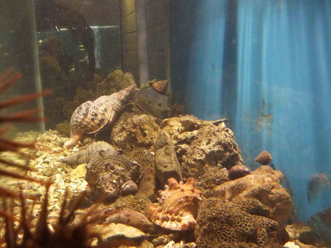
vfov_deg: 32.6
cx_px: 99
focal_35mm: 44
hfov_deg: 42.1
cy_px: 165
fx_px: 421
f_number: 3.4
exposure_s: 1/10
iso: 400
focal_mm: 5
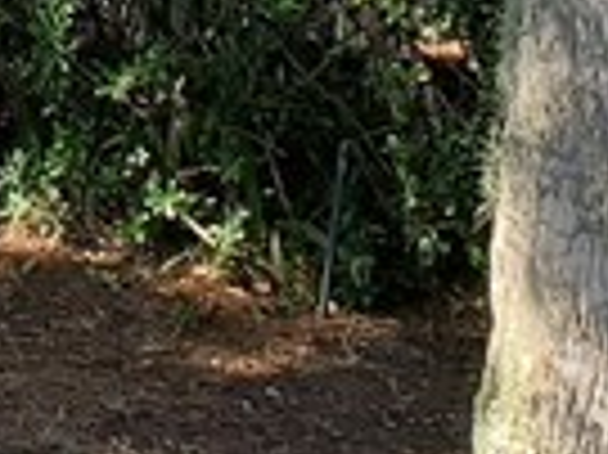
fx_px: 3457
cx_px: -613
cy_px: -611
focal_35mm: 197
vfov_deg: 7.1
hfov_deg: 9.4
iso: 50
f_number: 2.4
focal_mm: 4.3
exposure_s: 1/435
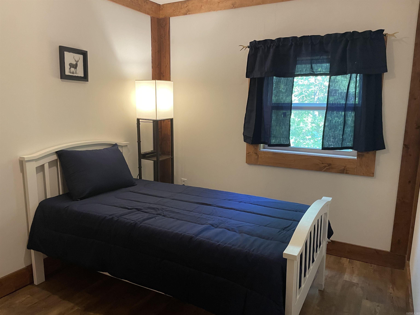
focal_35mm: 26
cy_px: 158
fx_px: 315
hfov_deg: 67.3
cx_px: 210
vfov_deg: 53.1
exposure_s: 1/60
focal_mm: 4.2
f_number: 1.6
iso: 200
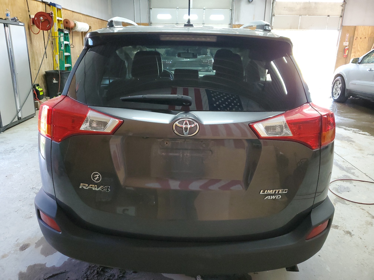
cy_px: 140
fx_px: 281
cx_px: 187
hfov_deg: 67.3
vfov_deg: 53.1
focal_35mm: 26
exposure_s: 1/60.2
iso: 303
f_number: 1.5
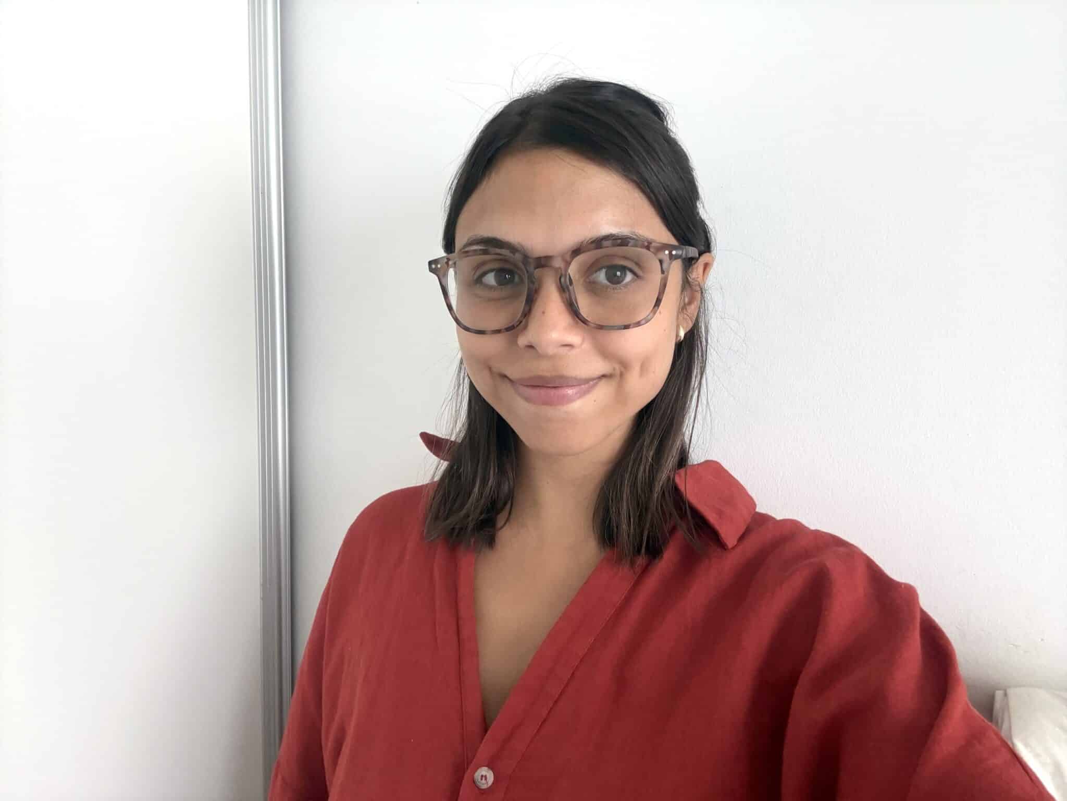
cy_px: 400
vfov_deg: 58.9
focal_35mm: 23
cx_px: 534
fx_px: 709
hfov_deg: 73.9
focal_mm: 2.69
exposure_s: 1/60
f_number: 1.9
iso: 160
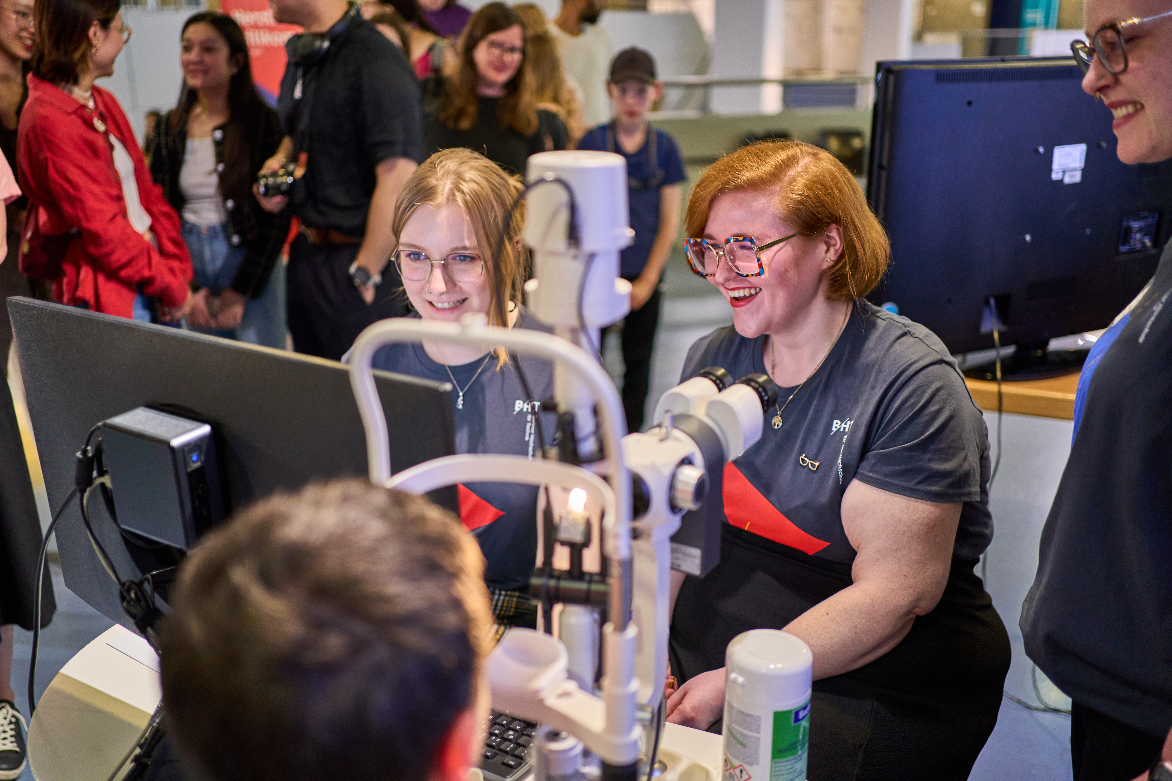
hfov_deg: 54.4
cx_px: 586
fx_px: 1139
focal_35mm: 35
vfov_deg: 37.9
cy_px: 390
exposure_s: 1/250
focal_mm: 35
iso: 2000
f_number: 2
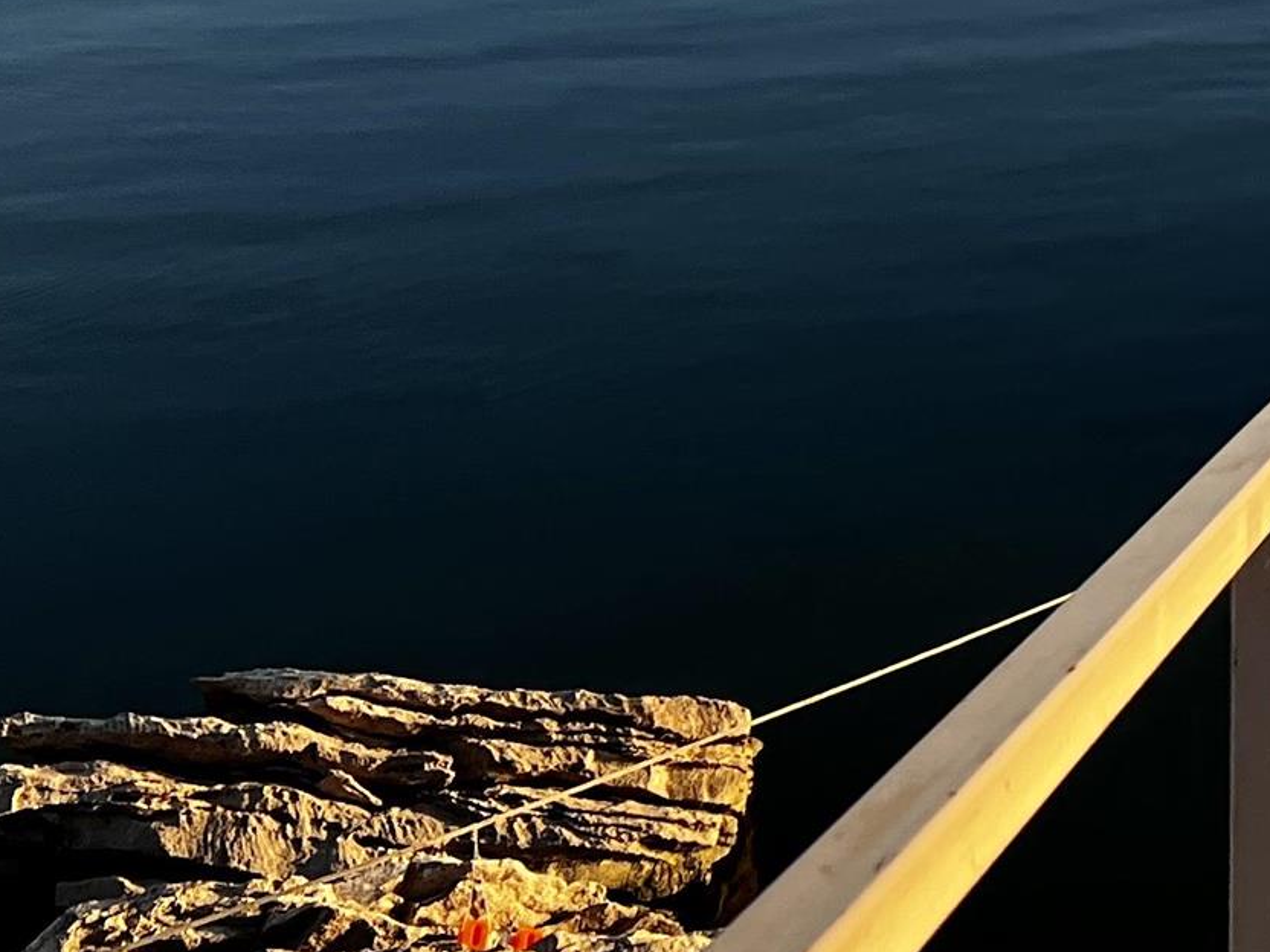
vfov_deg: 15.2
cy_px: 102
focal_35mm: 96
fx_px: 3522
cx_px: 1887
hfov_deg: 18.2
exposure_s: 1/1645
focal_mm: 5.7
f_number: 1.5
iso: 50
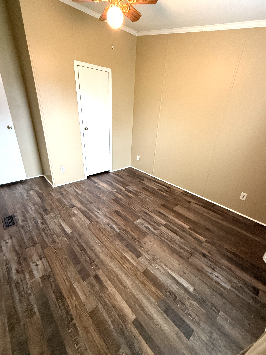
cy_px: 178
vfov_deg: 102.1
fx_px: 143
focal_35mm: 14
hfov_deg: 85.7
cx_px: 133
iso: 500
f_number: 2.2
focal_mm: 2.22
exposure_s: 1/60
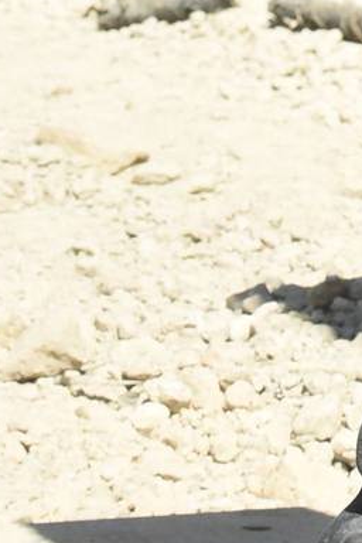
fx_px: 8129
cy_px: -798
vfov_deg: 3.8
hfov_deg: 2.5
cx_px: 379
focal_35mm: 539
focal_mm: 75
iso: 200
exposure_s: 1/320
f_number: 9
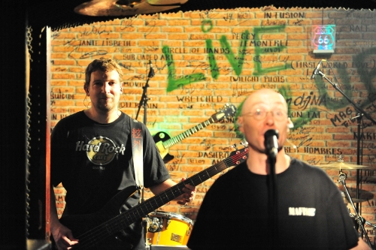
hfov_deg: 28.9
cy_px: 125
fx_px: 731
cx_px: 188
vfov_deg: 19.4
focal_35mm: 70
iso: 6400
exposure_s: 1/125
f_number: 2.8
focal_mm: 70
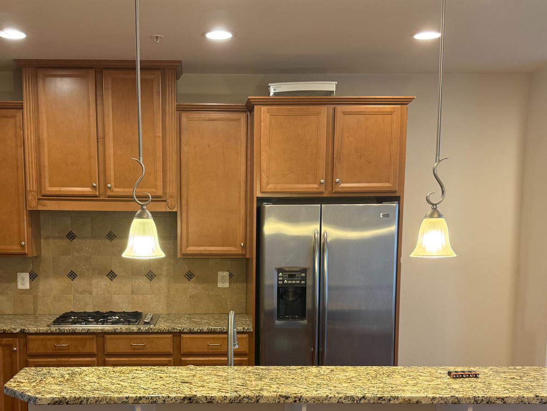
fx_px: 648
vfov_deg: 34.6
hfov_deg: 45.5
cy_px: 293
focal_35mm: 41
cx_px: 214
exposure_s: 1/60
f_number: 1.78
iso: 160
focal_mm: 6.76
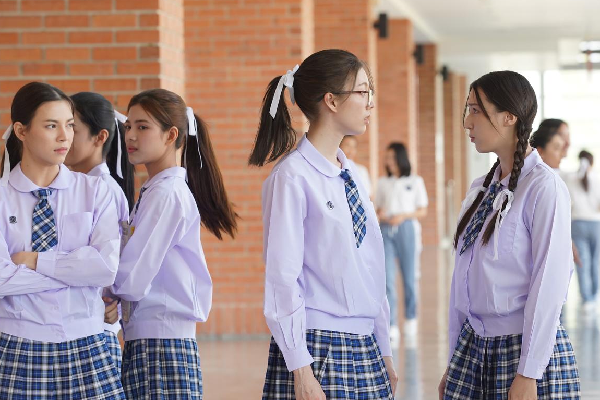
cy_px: 211
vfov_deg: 8.4
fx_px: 2717
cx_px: 333
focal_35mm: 163
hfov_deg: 12.6
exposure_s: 1/160
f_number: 5
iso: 400
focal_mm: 125
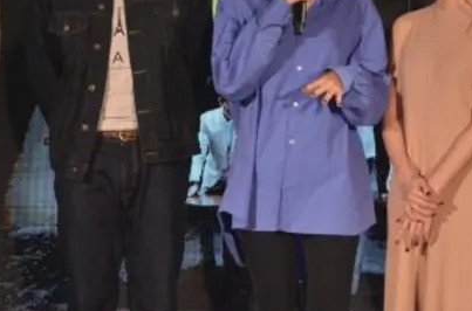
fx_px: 2849
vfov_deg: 6.3
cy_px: 48
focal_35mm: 218
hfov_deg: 9.5
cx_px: 278
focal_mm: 75
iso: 1000
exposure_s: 1/250
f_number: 5.6
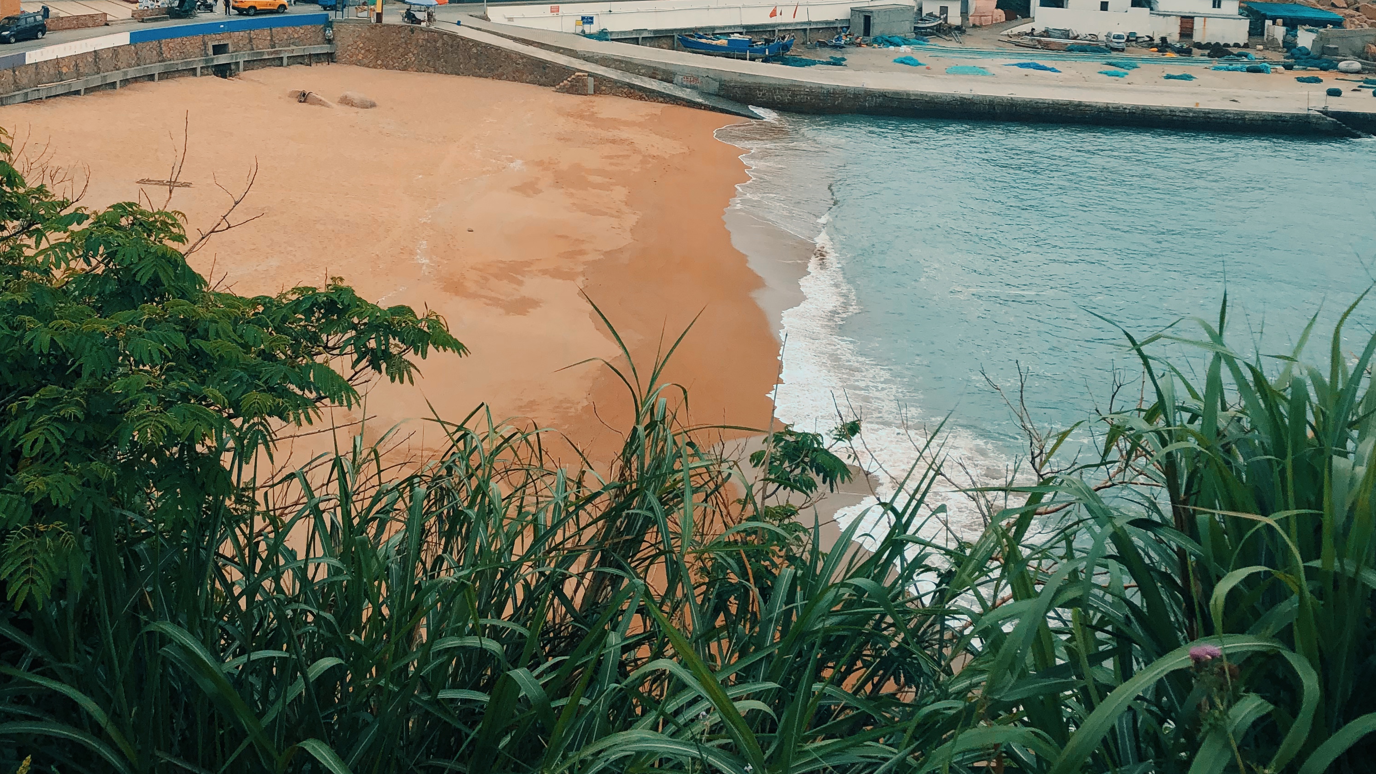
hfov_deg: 49.4
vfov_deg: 27.2
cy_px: -16
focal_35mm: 41
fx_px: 1496
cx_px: 683
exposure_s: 1/3436
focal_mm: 4
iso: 20
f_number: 1.8
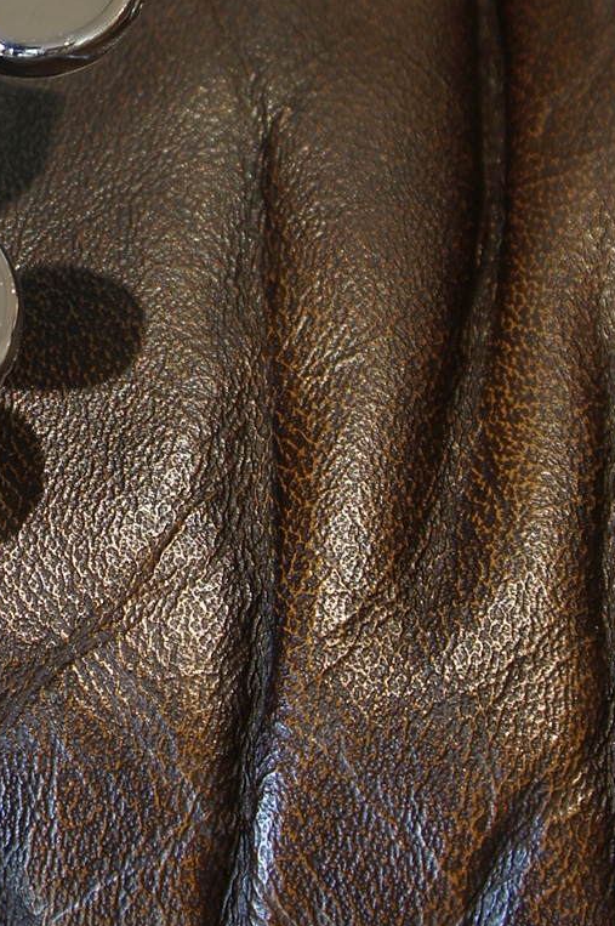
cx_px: -256
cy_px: 6
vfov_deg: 12.9
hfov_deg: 8.5
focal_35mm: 158
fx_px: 4045
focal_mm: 35
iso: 100
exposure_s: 1/8
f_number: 7.1
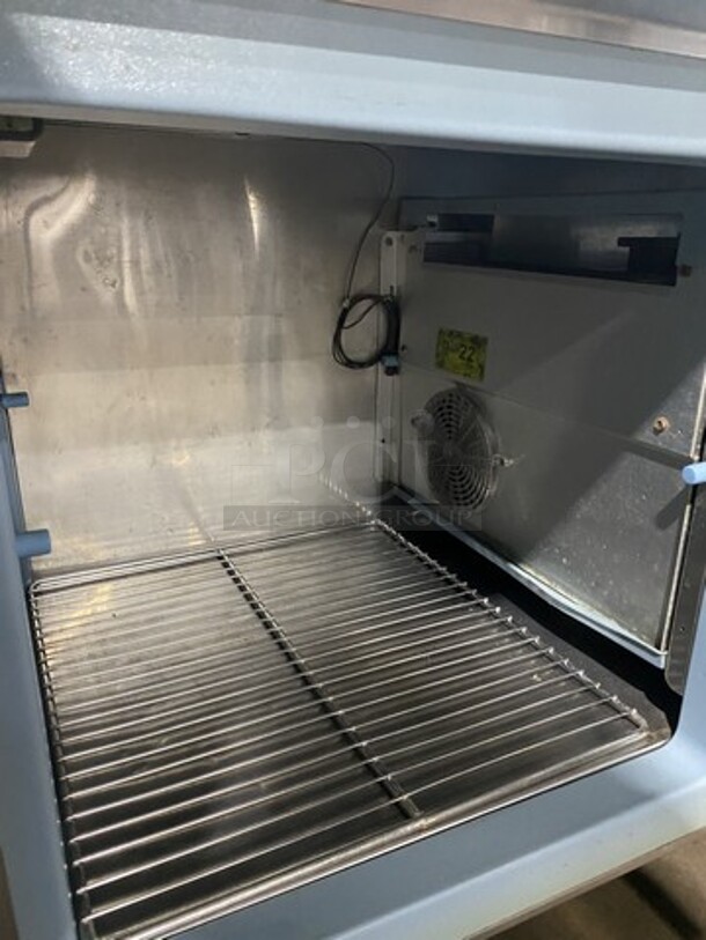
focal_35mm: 26
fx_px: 707
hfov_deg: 53.1
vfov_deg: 67.3
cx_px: 353
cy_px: 470
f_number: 1.8
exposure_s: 1/39
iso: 640
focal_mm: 4.25
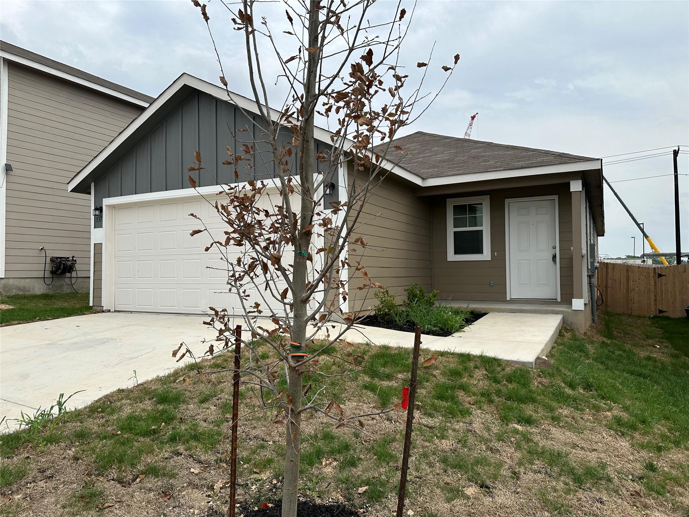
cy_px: 258
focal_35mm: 24
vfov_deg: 56.8
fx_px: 478
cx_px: 344
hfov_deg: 71.6
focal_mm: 6.86
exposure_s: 1/5848
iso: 80
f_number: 1.78
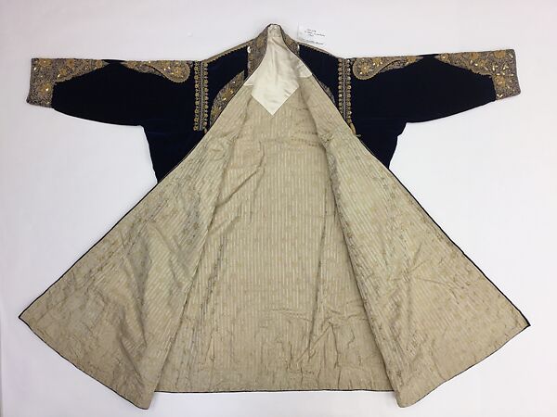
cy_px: 208
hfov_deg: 58.4
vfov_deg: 45.4
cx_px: 278
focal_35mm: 31
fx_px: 499
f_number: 2.4
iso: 32
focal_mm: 3.3
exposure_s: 1/60
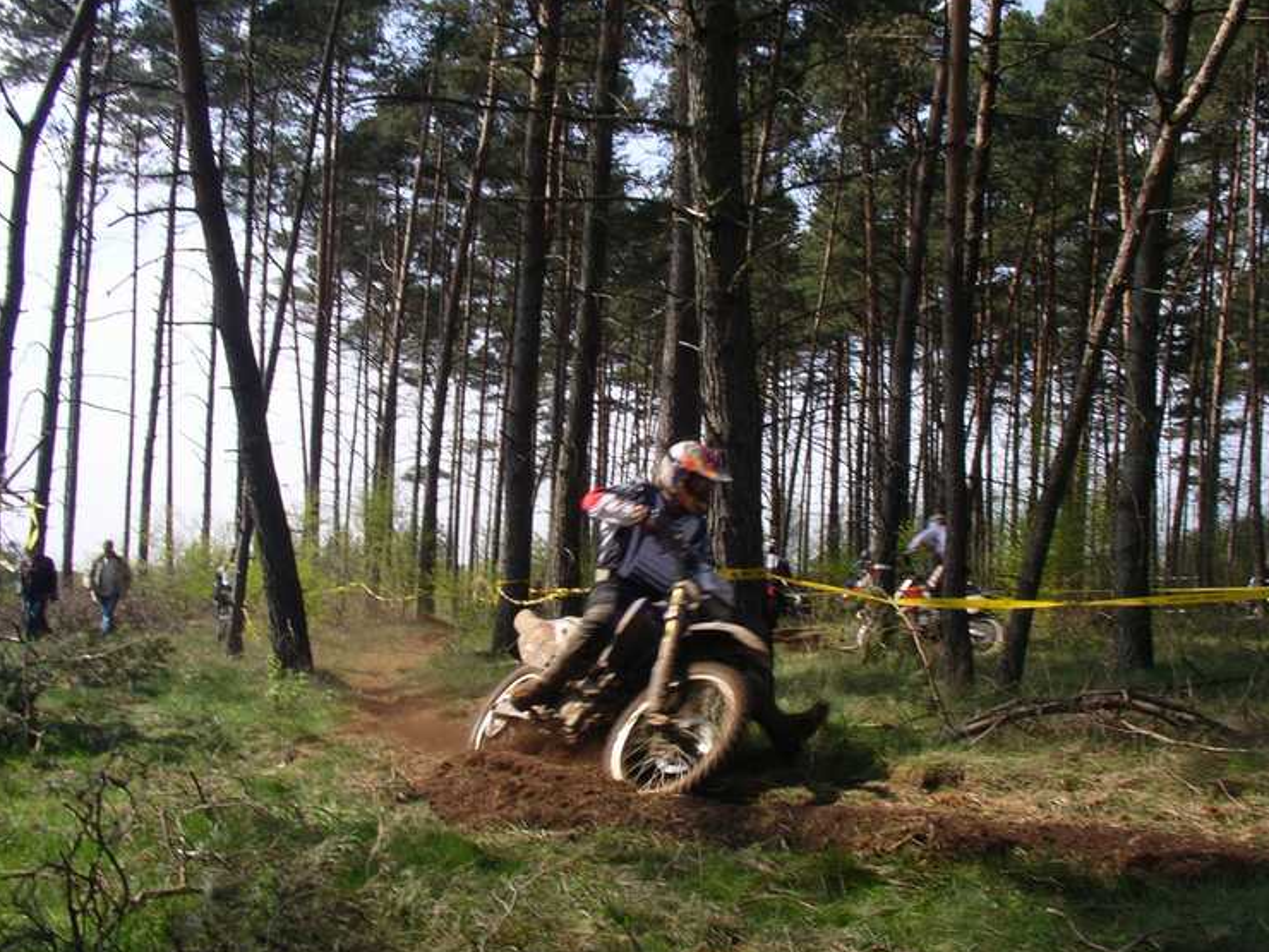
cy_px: 497
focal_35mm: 40
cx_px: 679
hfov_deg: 46.8
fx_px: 1466
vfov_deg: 36.0
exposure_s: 1/100
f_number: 6.9
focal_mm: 5.7
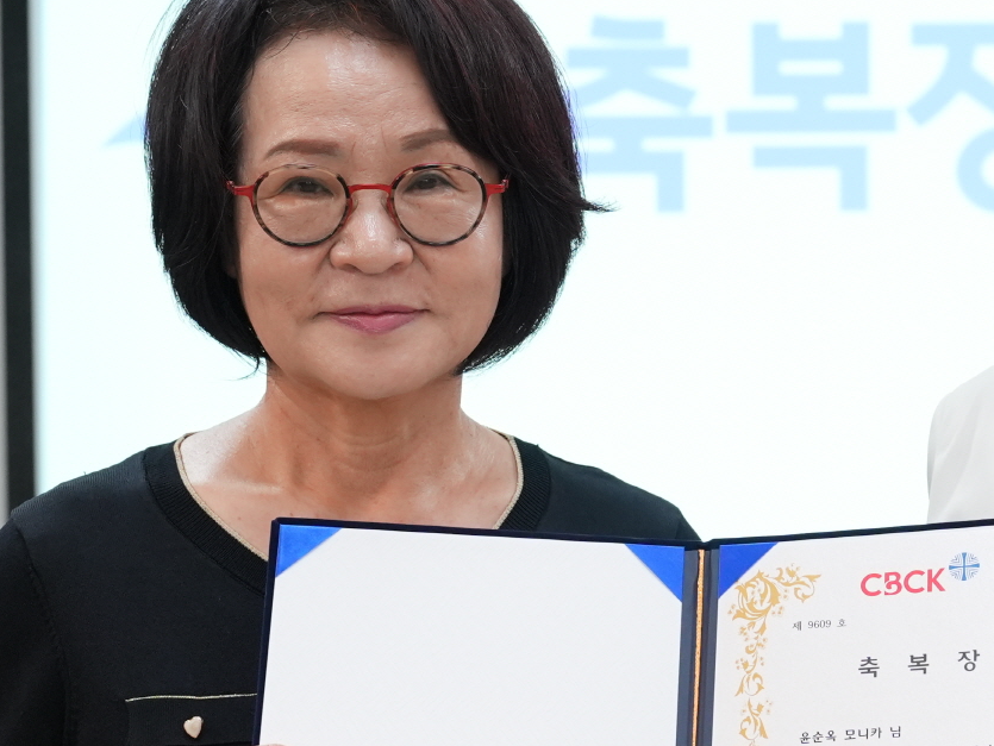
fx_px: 4165
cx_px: 789
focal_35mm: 145
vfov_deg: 10.2
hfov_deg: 13.5
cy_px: 539
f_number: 4.5
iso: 1250
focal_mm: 42
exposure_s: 1/125
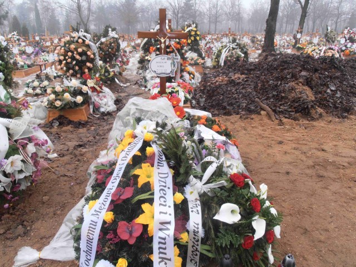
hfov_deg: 60.0
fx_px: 309
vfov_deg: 46.8
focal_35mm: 30
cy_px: 134
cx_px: 178
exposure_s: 1/80
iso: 80
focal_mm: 5.25
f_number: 3.5
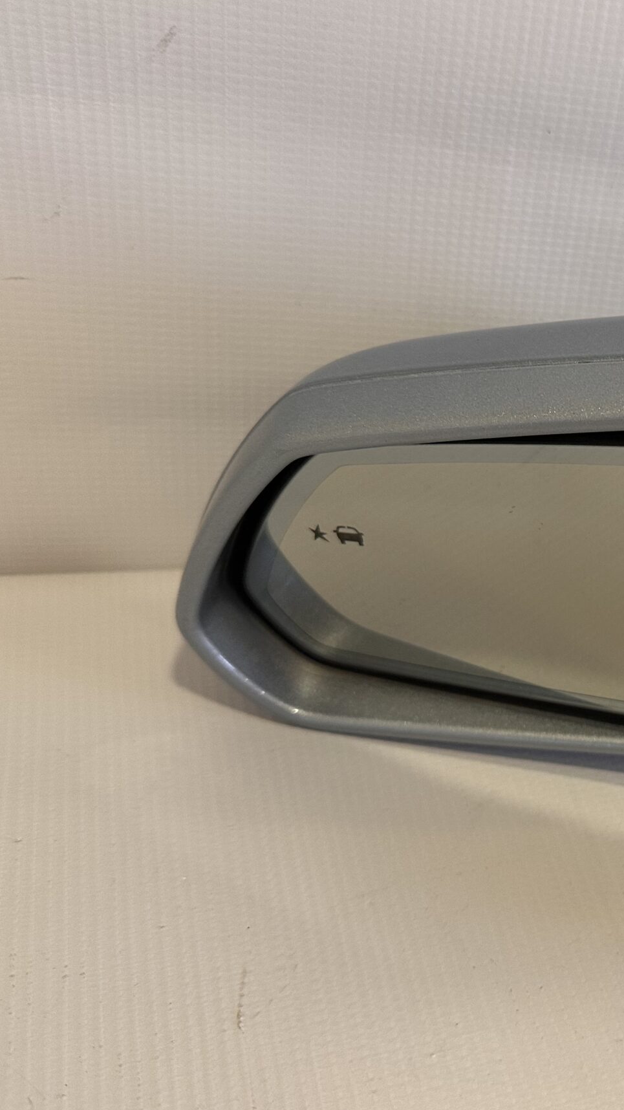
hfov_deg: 27.2
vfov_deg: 51.6
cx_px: 729
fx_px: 1147
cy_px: 561
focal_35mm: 39
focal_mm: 6.86
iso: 200
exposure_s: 1/60
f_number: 1.78
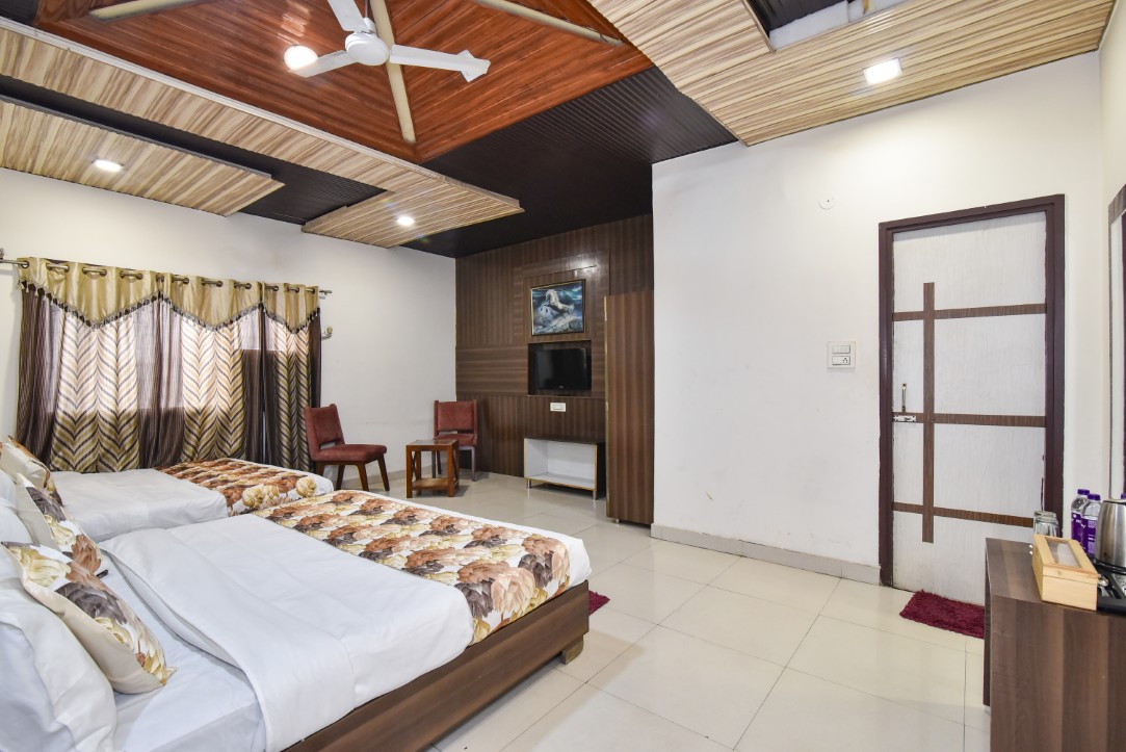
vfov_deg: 73.8
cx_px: 563
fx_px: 501
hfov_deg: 96.7
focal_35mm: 16
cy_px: 376
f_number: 7.1
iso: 2000
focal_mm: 16
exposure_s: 1/50
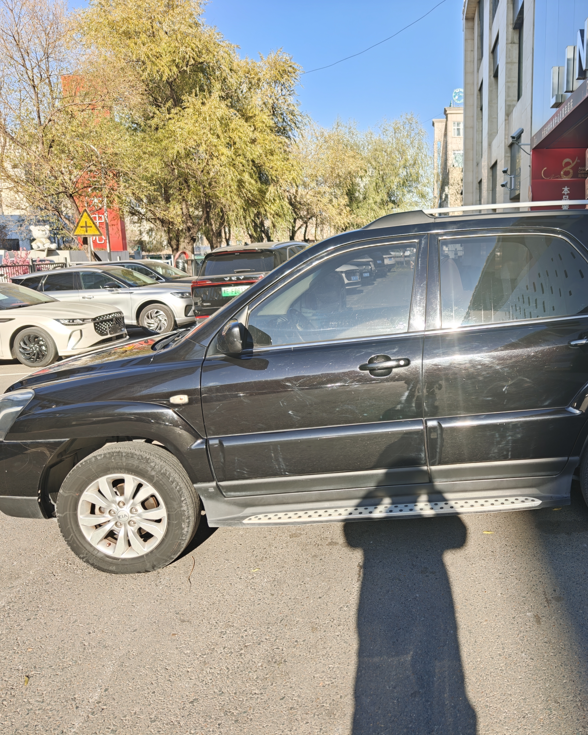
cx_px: 413
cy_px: 368
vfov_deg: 58.8
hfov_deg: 47.3
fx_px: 653
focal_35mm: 30
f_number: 1.8
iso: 50
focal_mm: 8.67
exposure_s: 1/248
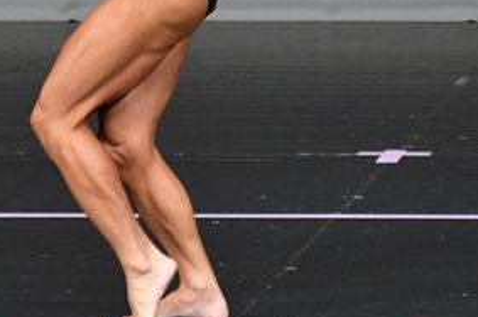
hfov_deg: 1.7
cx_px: 293
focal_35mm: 1232
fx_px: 16339
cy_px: -5
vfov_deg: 1.1
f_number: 5.6
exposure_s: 1/400
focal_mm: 300
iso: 4000
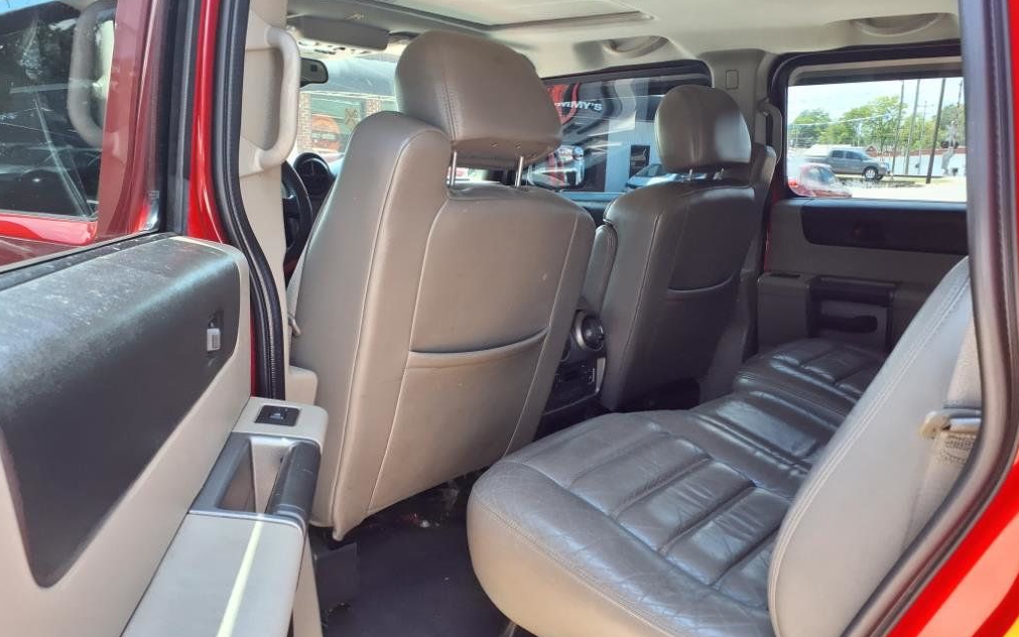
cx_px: 506
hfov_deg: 64.6
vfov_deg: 43.1
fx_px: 805
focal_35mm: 29
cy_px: 351
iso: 40
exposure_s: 1/120
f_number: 1.9
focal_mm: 3.58
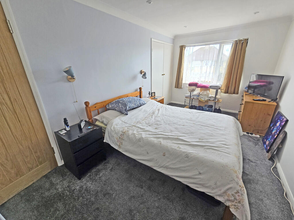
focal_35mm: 13
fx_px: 110
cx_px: 147
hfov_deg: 106.2
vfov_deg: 89.9
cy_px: 110
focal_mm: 2.2
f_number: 2.2
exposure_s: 1/100
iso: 64
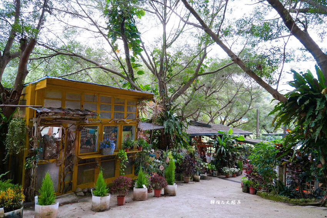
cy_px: 109
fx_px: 218
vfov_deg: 53.1
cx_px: 164
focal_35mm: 24
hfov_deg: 73.8
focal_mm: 24
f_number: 4
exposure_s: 1/30
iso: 250
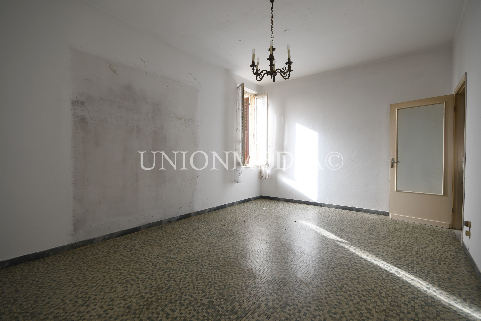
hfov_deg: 100.4
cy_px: 160
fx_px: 200
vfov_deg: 77.3
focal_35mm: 15
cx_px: 240
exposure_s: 1/20
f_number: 7.1
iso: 125
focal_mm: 10
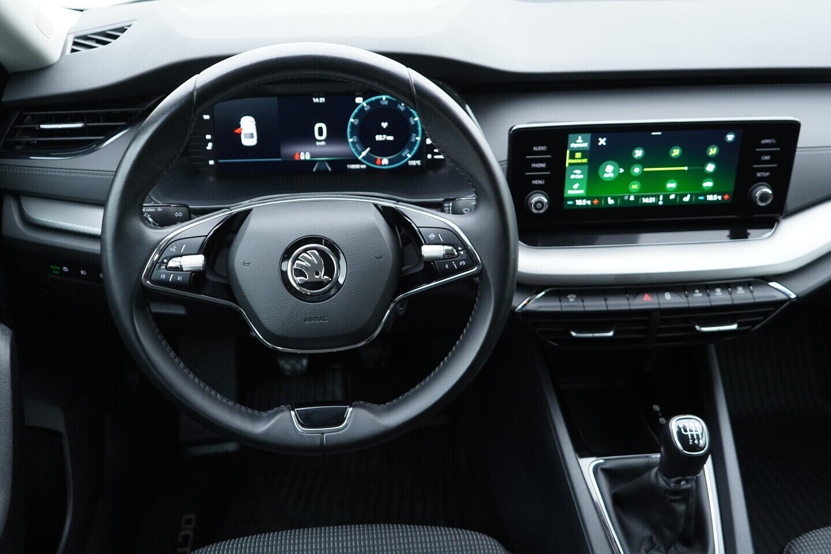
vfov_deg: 36.9
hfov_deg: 53.1
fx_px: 831
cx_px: 416
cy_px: 277
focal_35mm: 36
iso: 400
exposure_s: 1/40
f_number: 2.8
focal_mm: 24
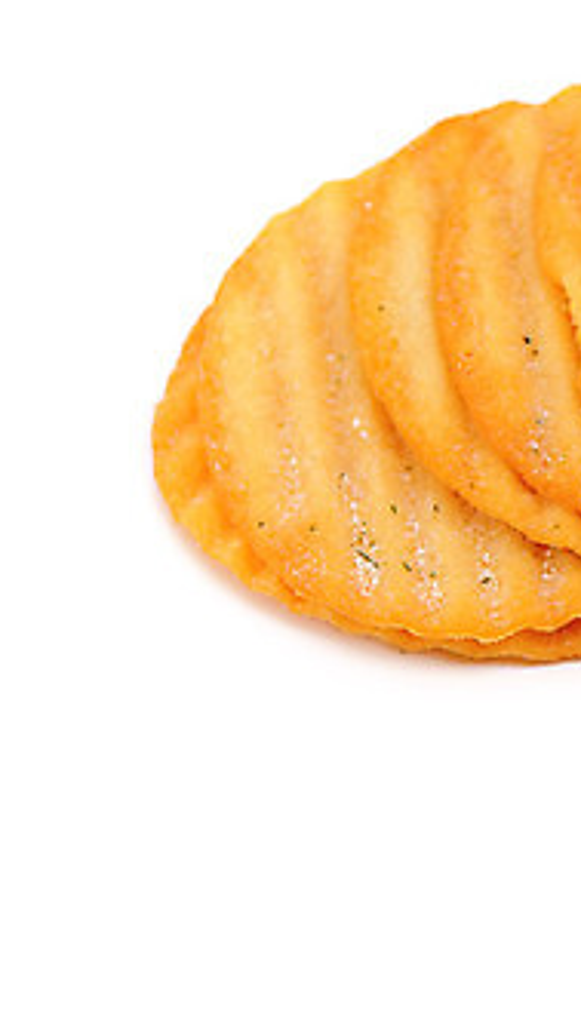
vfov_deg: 10.9
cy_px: 498
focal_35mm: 197
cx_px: 833
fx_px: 5395
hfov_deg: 6.1
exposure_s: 1/125
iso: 100
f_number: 20
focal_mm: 105
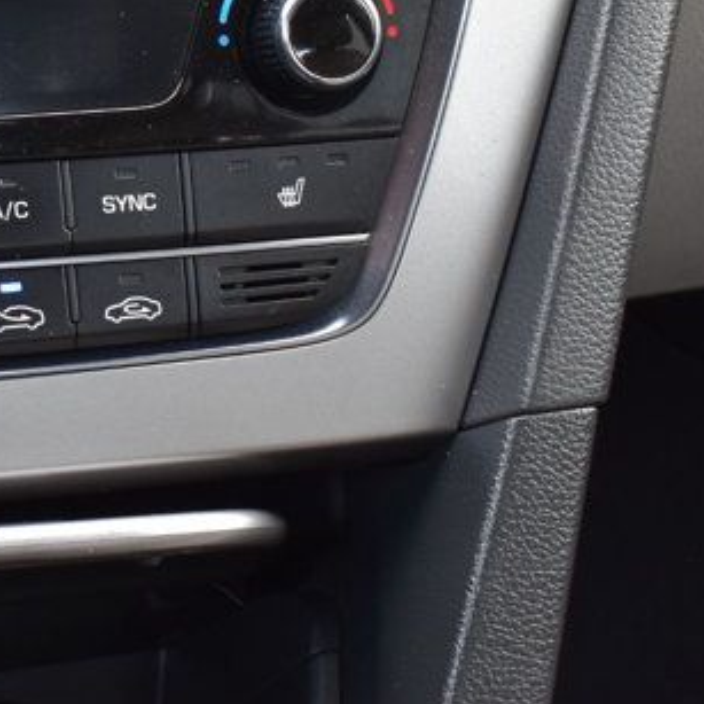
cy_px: 78
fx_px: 2347
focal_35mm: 102
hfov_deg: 16.3
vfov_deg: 16.8
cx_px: -179
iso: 400
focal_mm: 24
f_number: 7.1
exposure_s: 1/25
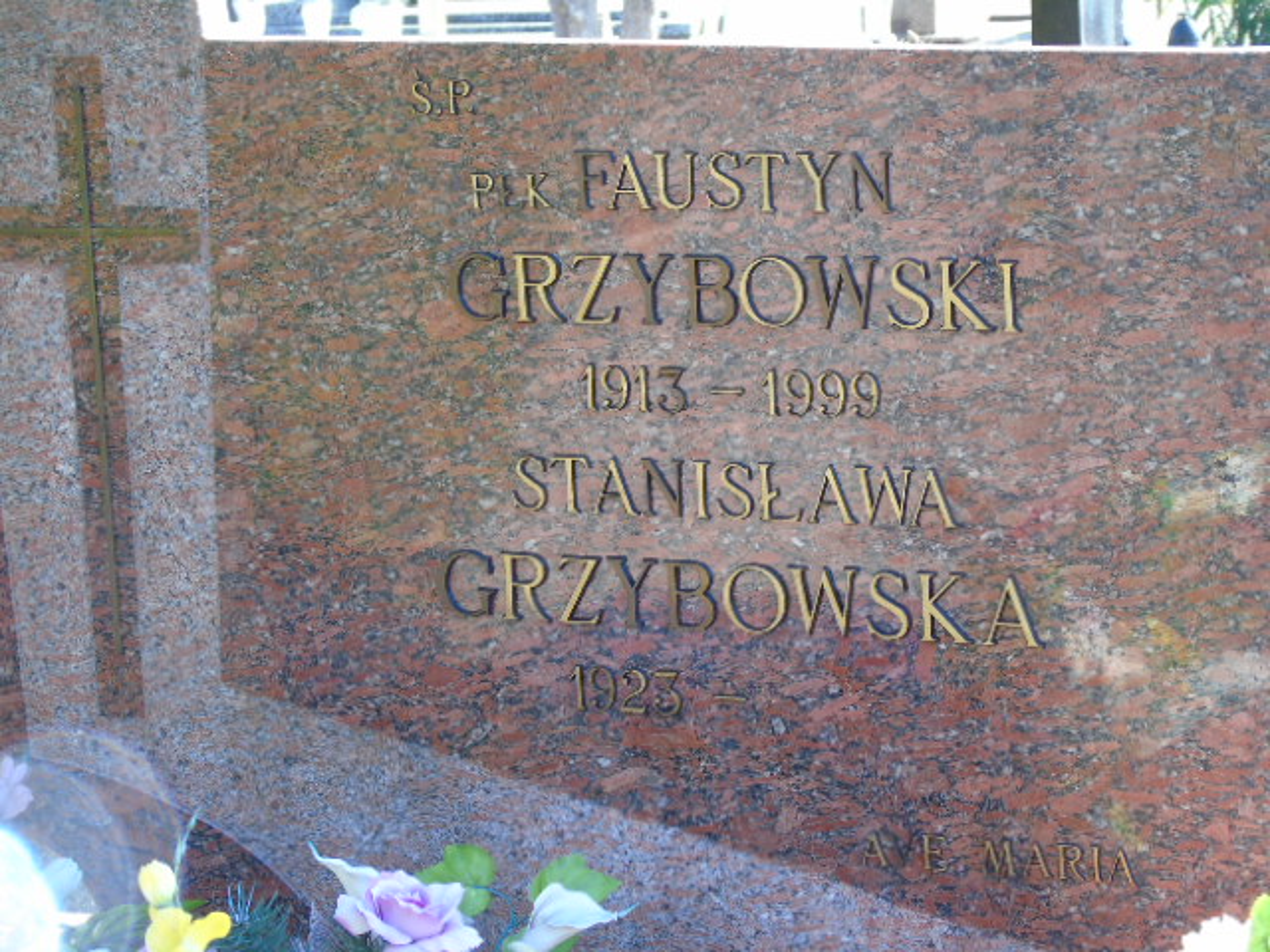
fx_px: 4549
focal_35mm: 124
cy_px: 476
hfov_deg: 15.9
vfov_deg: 12.0
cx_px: 635
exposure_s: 1/50
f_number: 4.6
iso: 100
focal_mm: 22
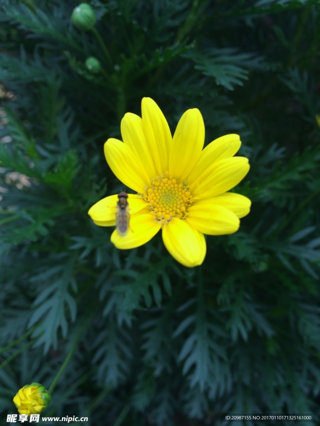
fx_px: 357
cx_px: 160
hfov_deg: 48.2
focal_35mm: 29
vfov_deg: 61.7
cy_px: 213
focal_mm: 4.15
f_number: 2.2
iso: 32
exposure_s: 1/127
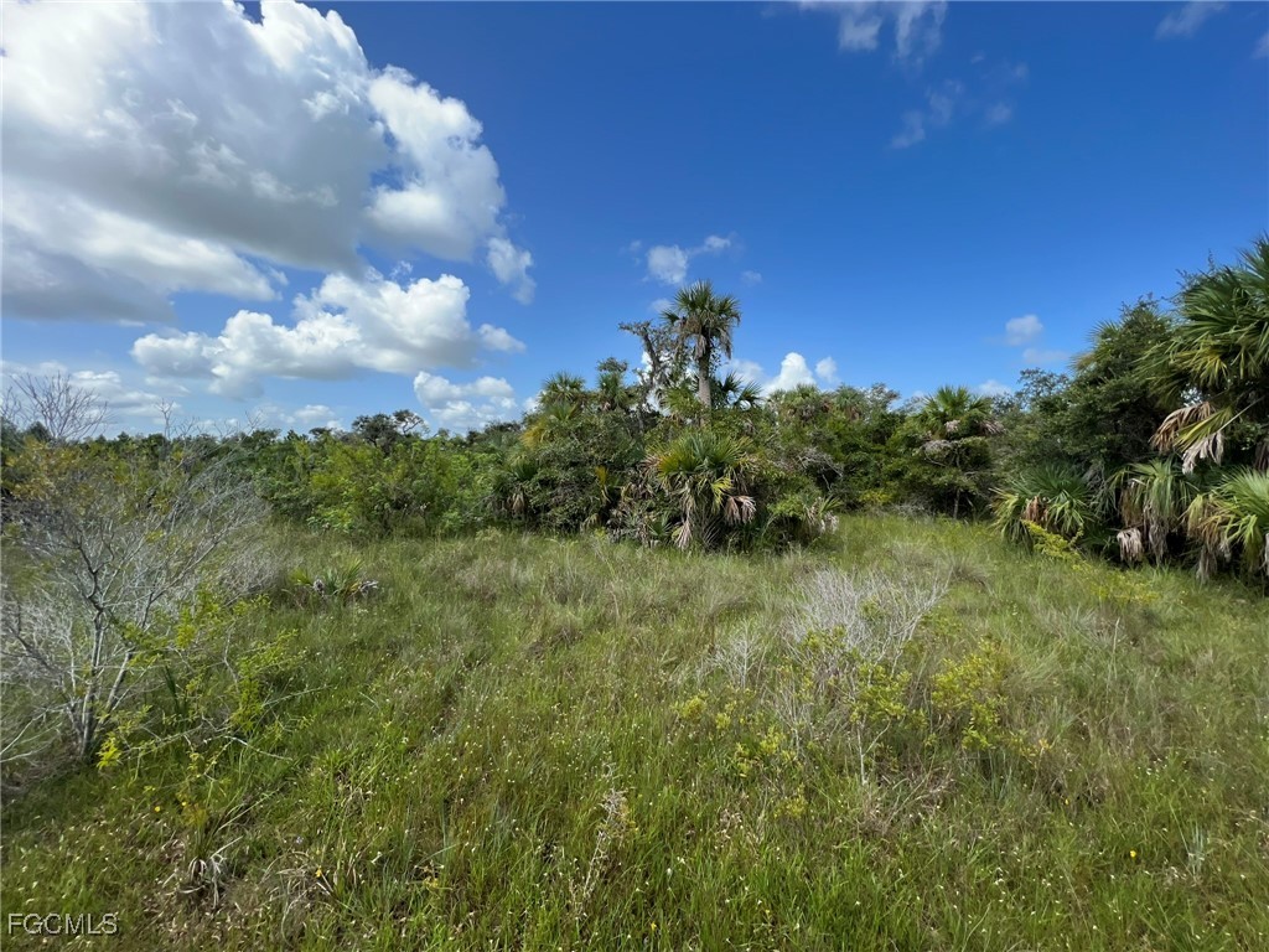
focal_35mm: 13
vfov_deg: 89.9
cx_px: 634
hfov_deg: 106.2
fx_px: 477
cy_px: 476
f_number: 1.8
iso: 32
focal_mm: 1.57
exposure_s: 1/1064
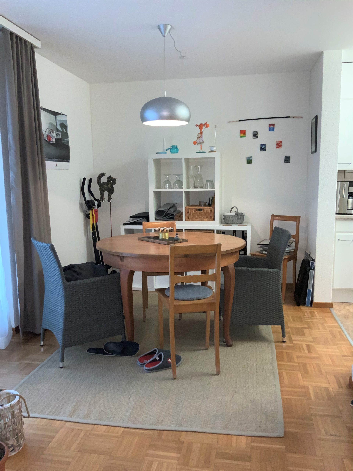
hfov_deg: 48.2
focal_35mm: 29
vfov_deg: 61.7
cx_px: 176
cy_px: 236
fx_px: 394
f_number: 1.8
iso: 100
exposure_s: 1/50
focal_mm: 3
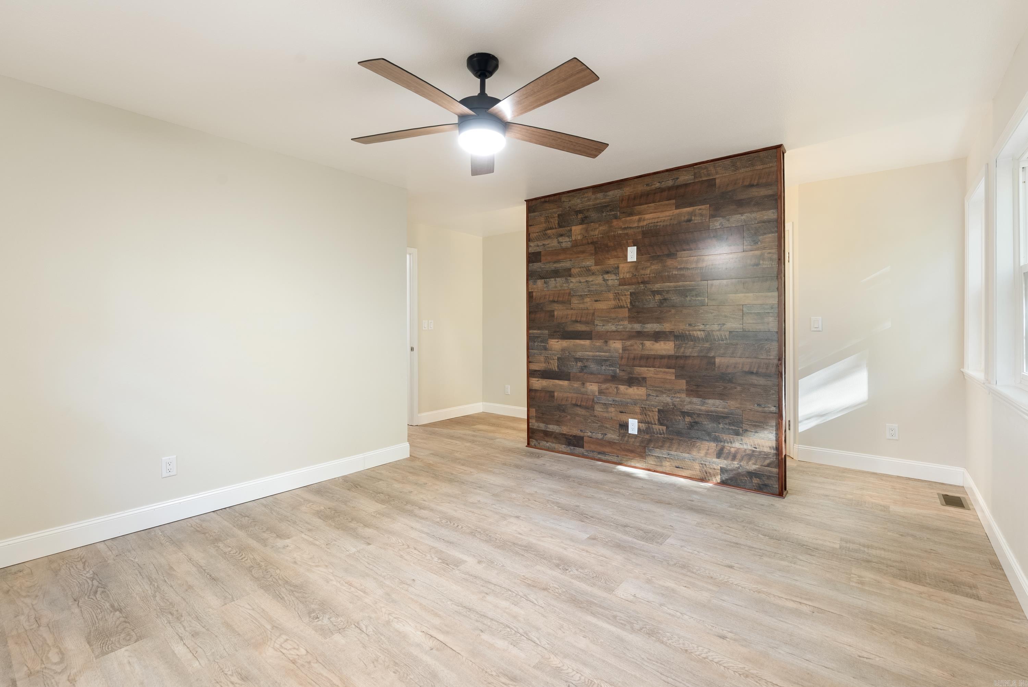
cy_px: 344
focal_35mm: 16
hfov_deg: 96.7
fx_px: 457
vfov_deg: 73.8
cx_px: 514
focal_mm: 16
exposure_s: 1/1.25
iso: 250
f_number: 9
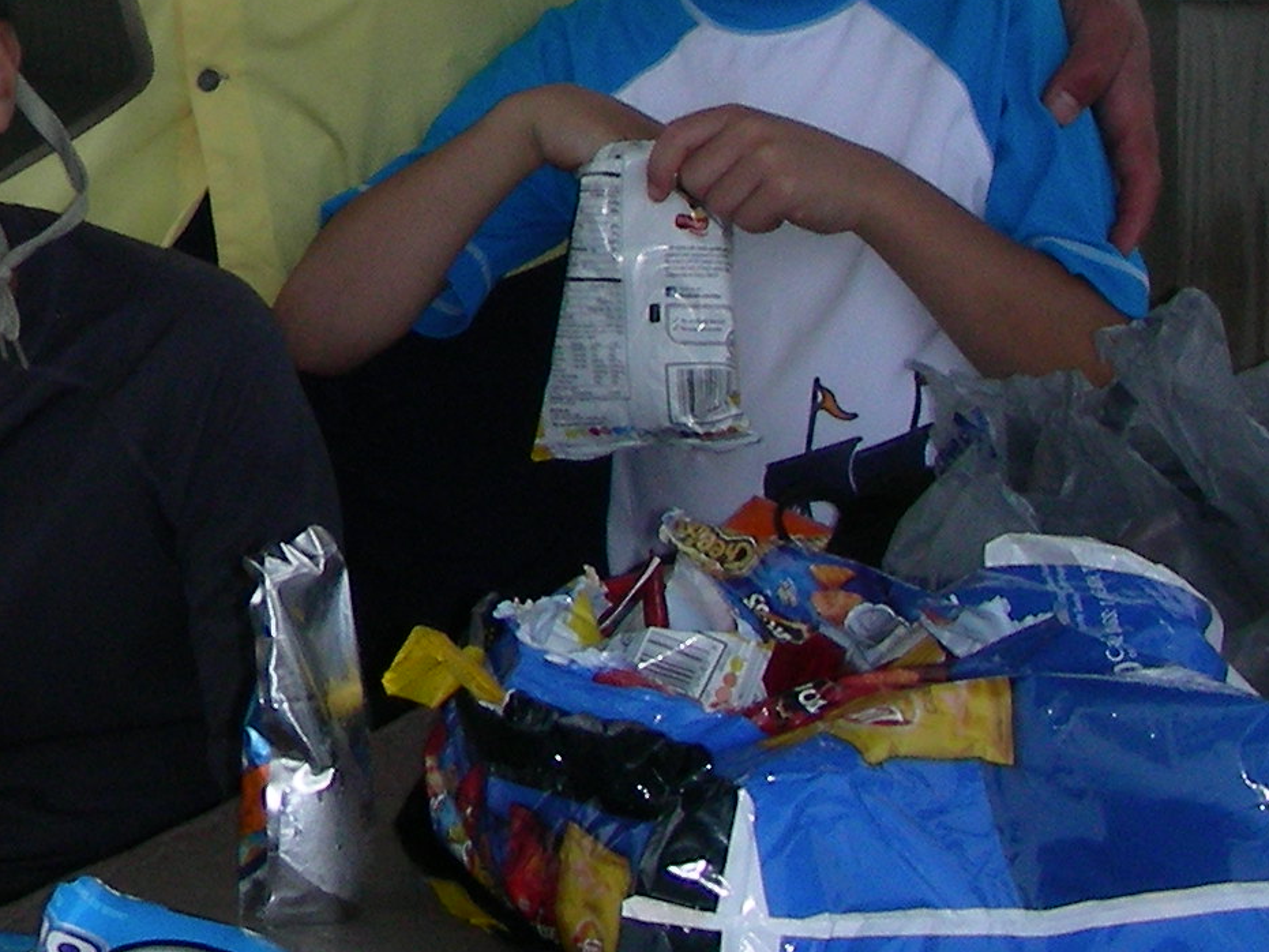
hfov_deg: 16.5
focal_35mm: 115
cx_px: -219
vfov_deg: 12.5
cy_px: -247
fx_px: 4215
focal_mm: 6.3
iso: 50
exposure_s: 1/388
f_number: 5.6
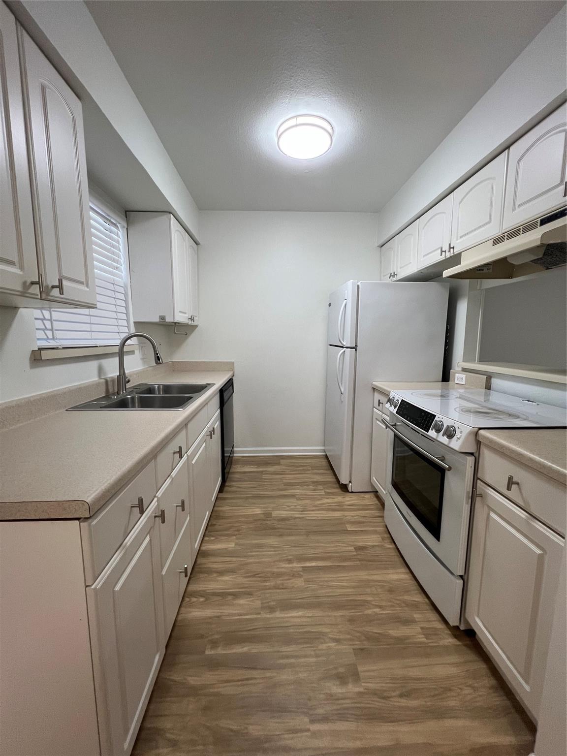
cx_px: 284
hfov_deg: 89.9
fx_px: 284
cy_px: 378
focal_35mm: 13
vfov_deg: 106.2
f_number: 1.8
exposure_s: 1/120
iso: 200
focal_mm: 1.57
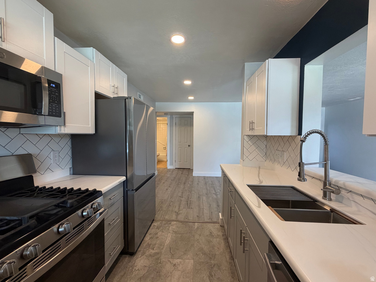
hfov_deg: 102.1
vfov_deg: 85.7
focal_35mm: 14
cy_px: 141
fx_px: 152
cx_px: 188
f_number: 2.2
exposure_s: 1/120
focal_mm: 2.22
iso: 250
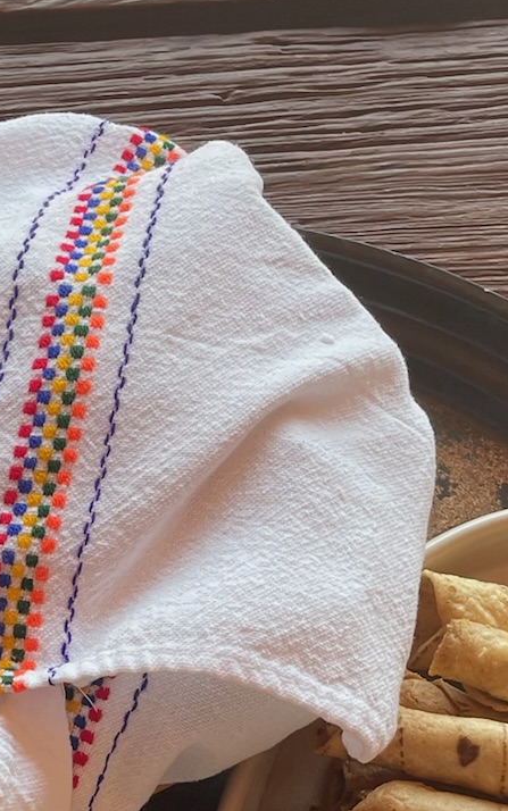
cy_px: 903
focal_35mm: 79
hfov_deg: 15.9
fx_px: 1748
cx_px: -91
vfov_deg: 24.3
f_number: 1.6
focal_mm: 4.2
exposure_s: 1/427
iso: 32
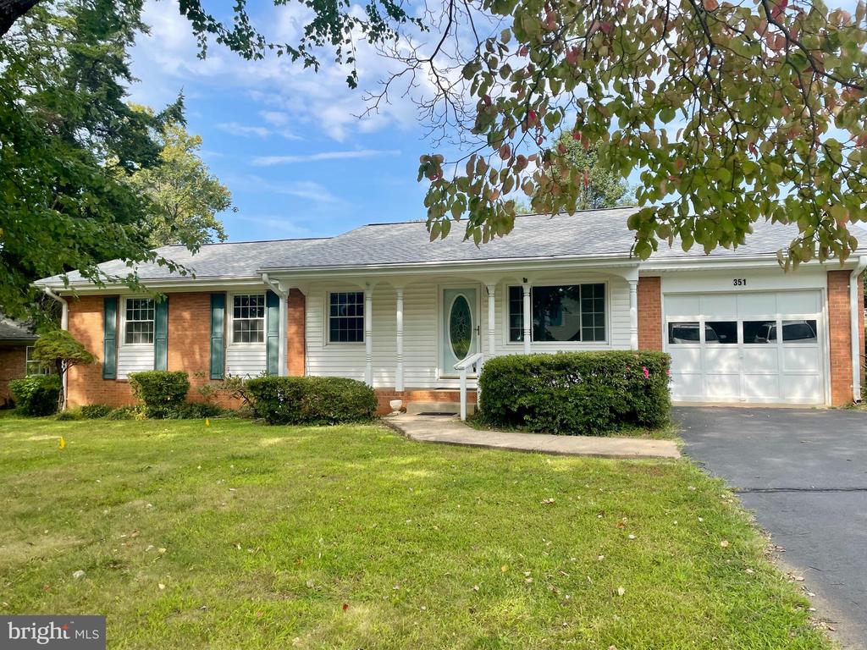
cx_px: 434
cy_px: 325
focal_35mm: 26
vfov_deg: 53.1
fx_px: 651
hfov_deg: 67.3
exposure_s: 1/1825
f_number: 1.6
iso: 32
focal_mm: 4.2
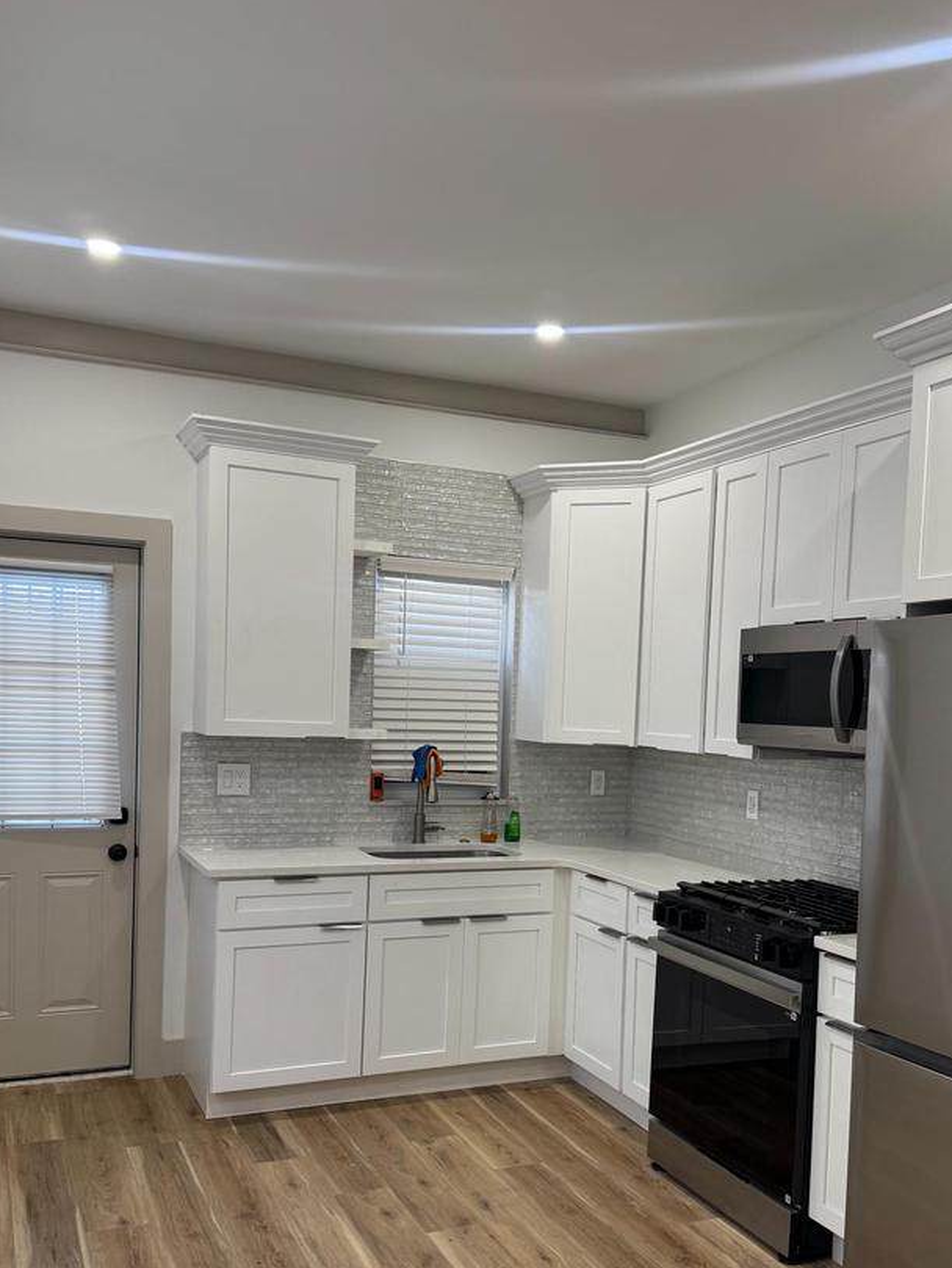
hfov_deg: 44.1
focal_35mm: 32
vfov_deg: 56.3
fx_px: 1173
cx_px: 545
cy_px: 764
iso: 160
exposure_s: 1/120
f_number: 1.78
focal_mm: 6.76
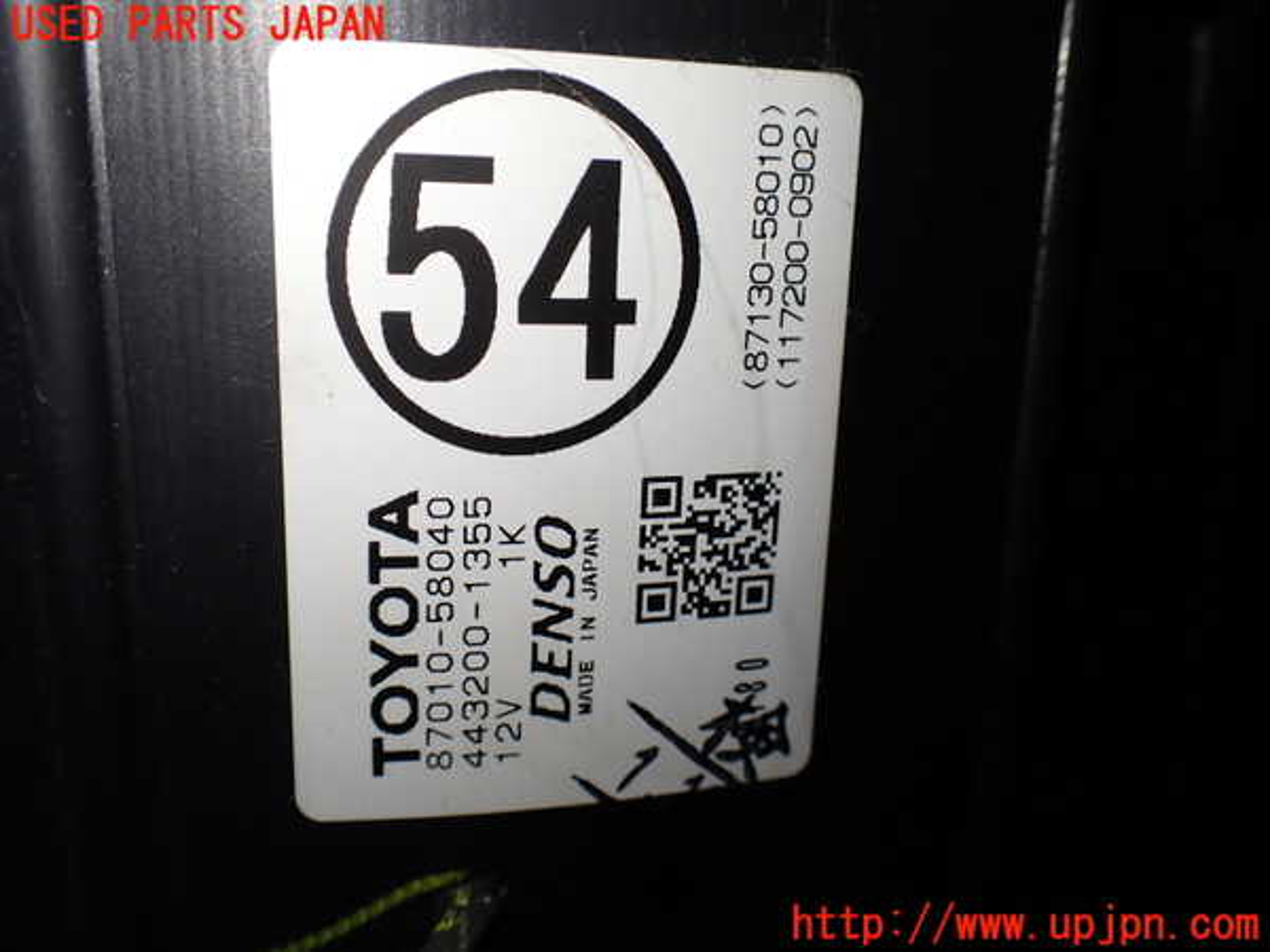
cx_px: 635
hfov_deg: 60.0
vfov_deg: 46.8
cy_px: 476
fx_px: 1101
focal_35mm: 30
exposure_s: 1/125
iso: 100
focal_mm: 5.4
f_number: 2.3
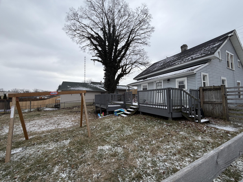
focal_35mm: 14
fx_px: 98
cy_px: 91
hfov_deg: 102.1
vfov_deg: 85.7
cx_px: 122
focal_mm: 2.22
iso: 40
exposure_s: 1/651
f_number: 2.2
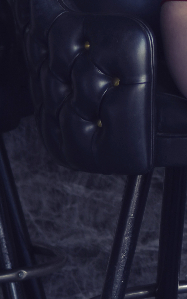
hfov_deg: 3.0
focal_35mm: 433
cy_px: 50
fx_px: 3528
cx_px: 317
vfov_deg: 4.9
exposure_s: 1/100
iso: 200
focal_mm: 85
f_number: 1.8
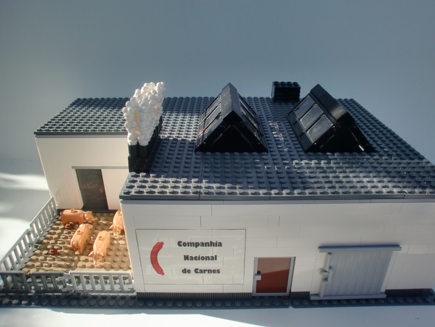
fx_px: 327
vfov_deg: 53.1
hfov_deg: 67.3
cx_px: 218
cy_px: 164
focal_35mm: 26
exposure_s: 1/640
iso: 64
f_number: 2.6
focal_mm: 4.65
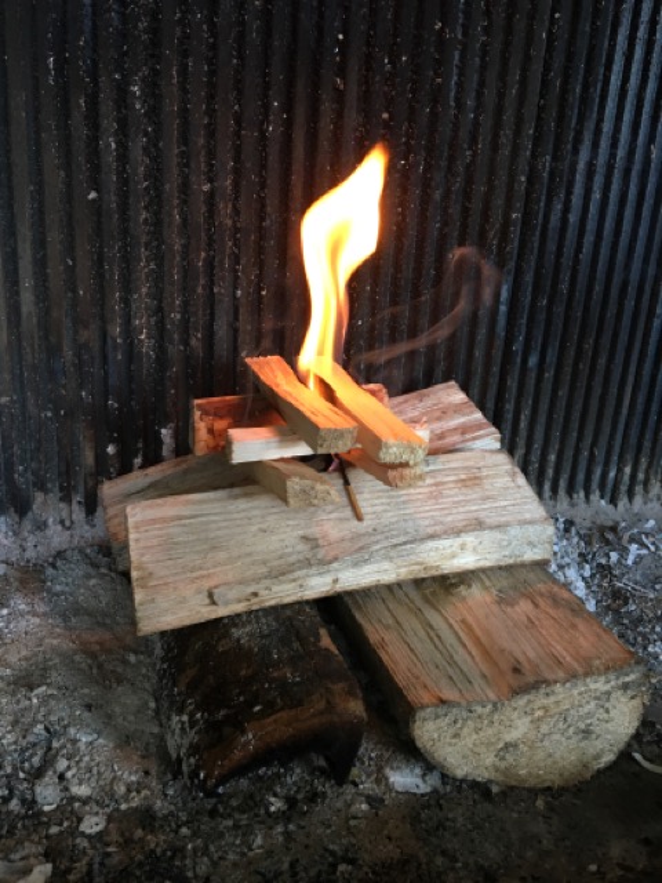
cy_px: 442
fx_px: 739
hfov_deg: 48.2
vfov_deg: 61.7
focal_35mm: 29
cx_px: 331
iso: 160
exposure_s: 1/33
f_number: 2.2
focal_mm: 4.15
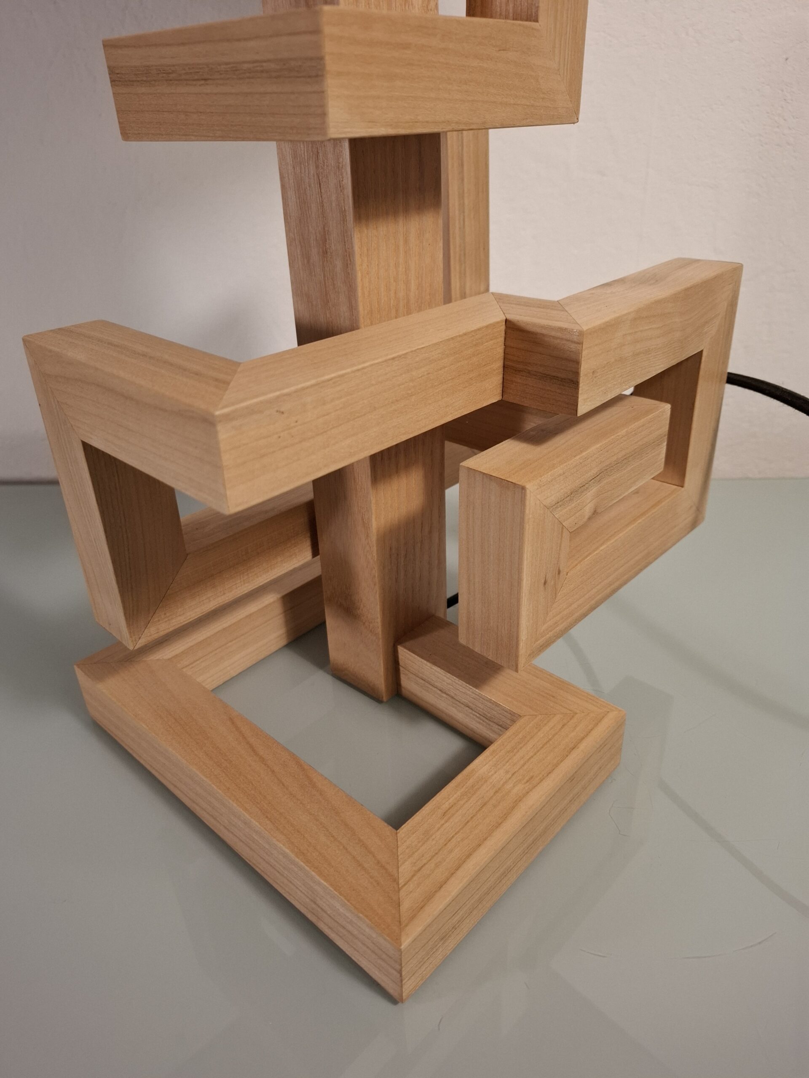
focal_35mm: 23
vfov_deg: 73.9
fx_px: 717
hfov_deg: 58.9
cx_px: 404
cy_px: 539
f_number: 1.8
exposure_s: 1/50
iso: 160
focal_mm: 5.54
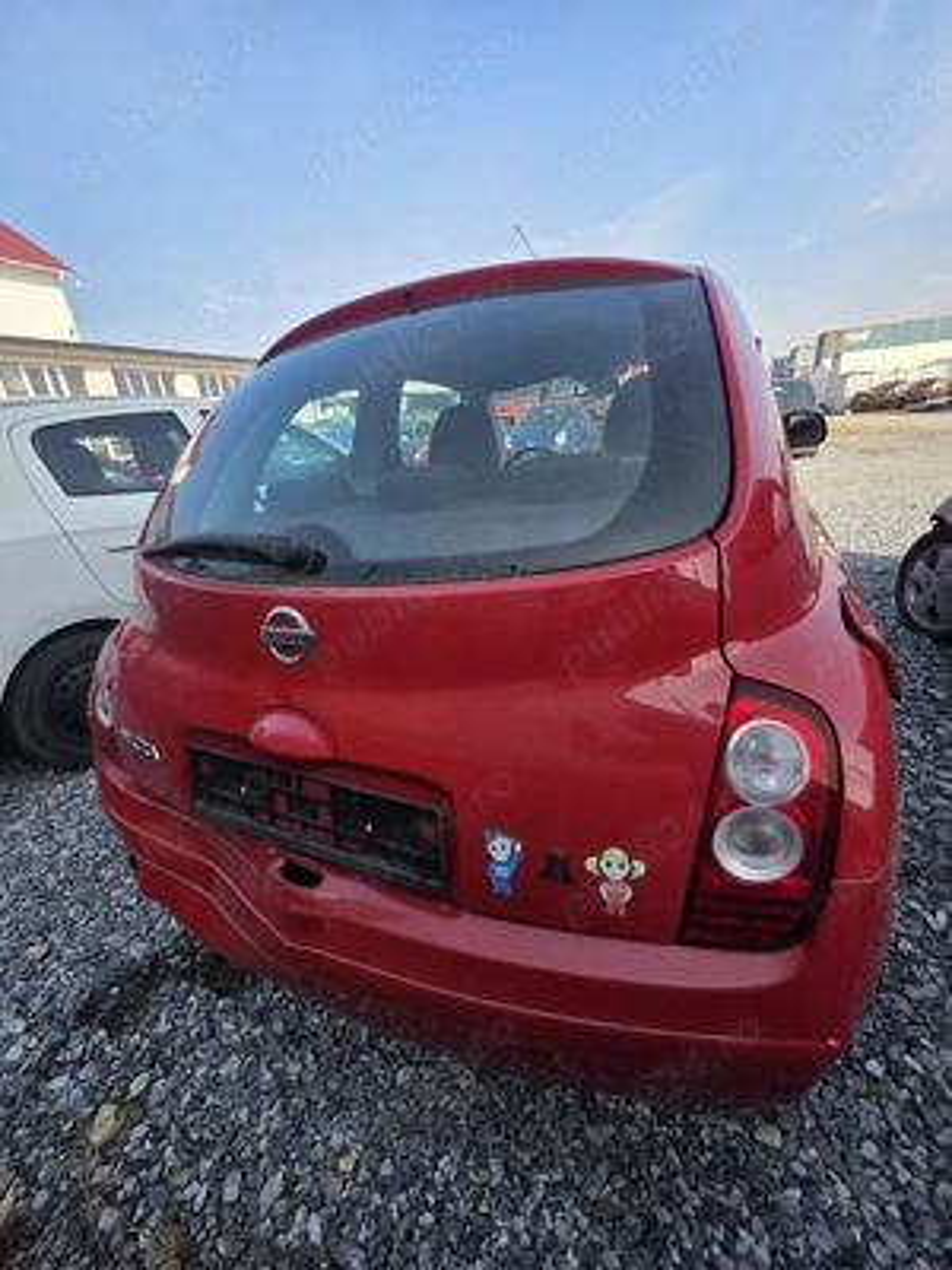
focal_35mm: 13
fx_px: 477
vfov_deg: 106.2
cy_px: 635
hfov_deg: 89.9
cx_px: 476
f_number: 1.9
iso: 40
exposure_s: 1/714
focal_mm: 2.2
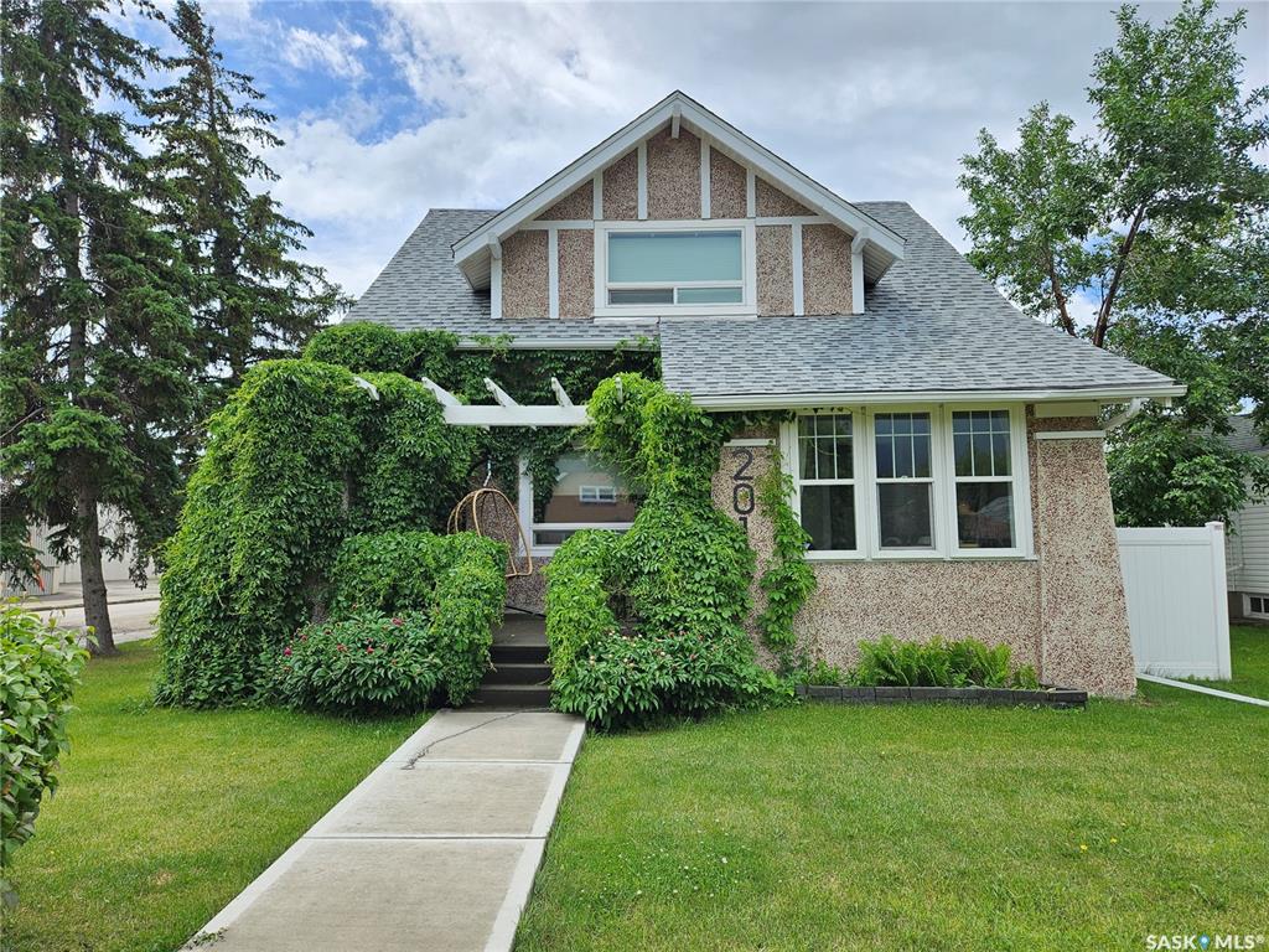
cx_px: 634
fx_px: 843
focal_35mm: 23
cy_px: 476
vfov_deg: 58.9
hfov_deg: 73.9
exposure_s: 1/1212
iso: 25
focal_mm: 5.4
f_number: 1.8
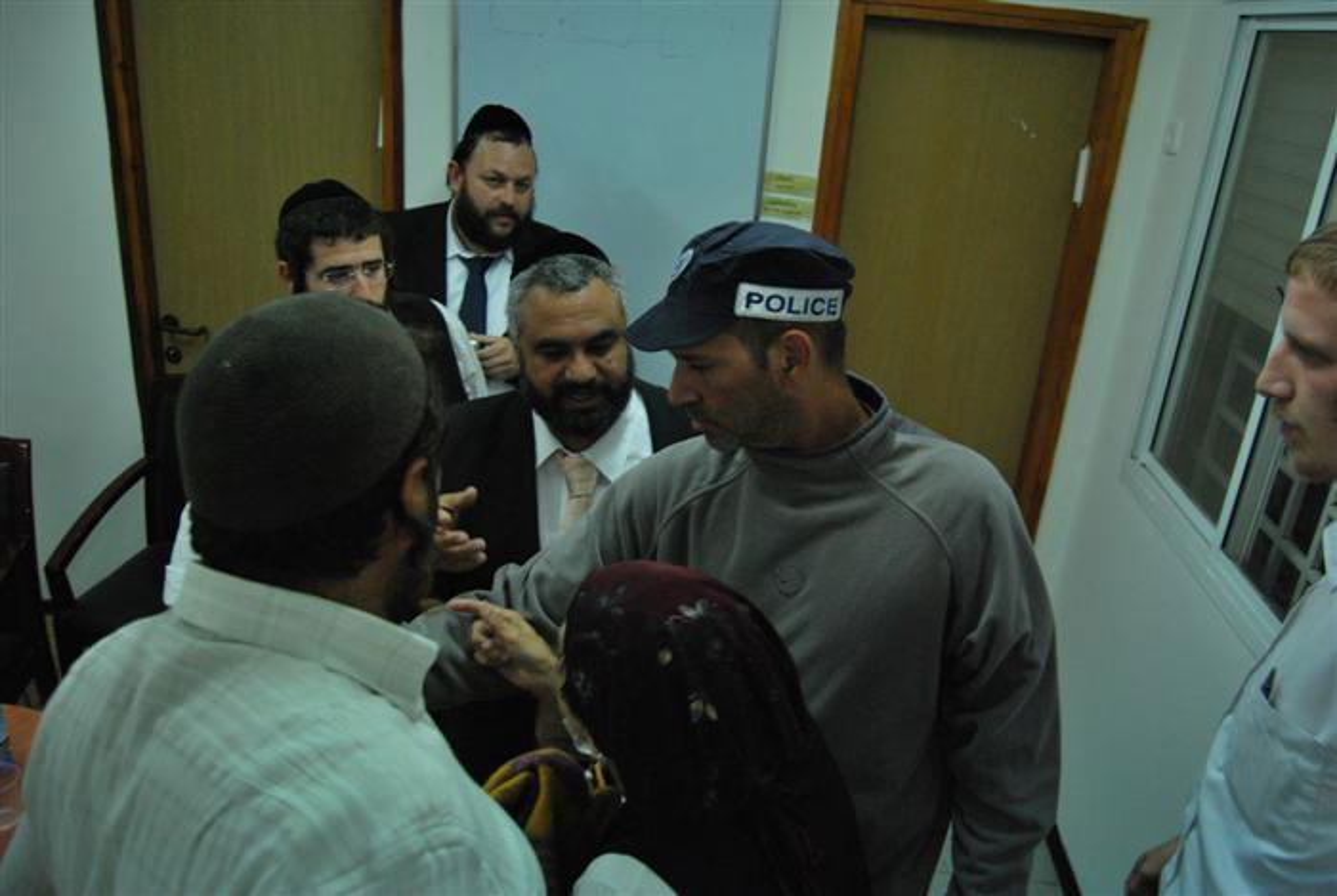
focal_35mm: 27
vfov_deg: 48.1
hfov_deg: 67.3
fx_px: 1004
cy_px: 448
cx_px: 668
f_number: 4
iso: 800
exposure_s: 1/160
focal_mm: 18
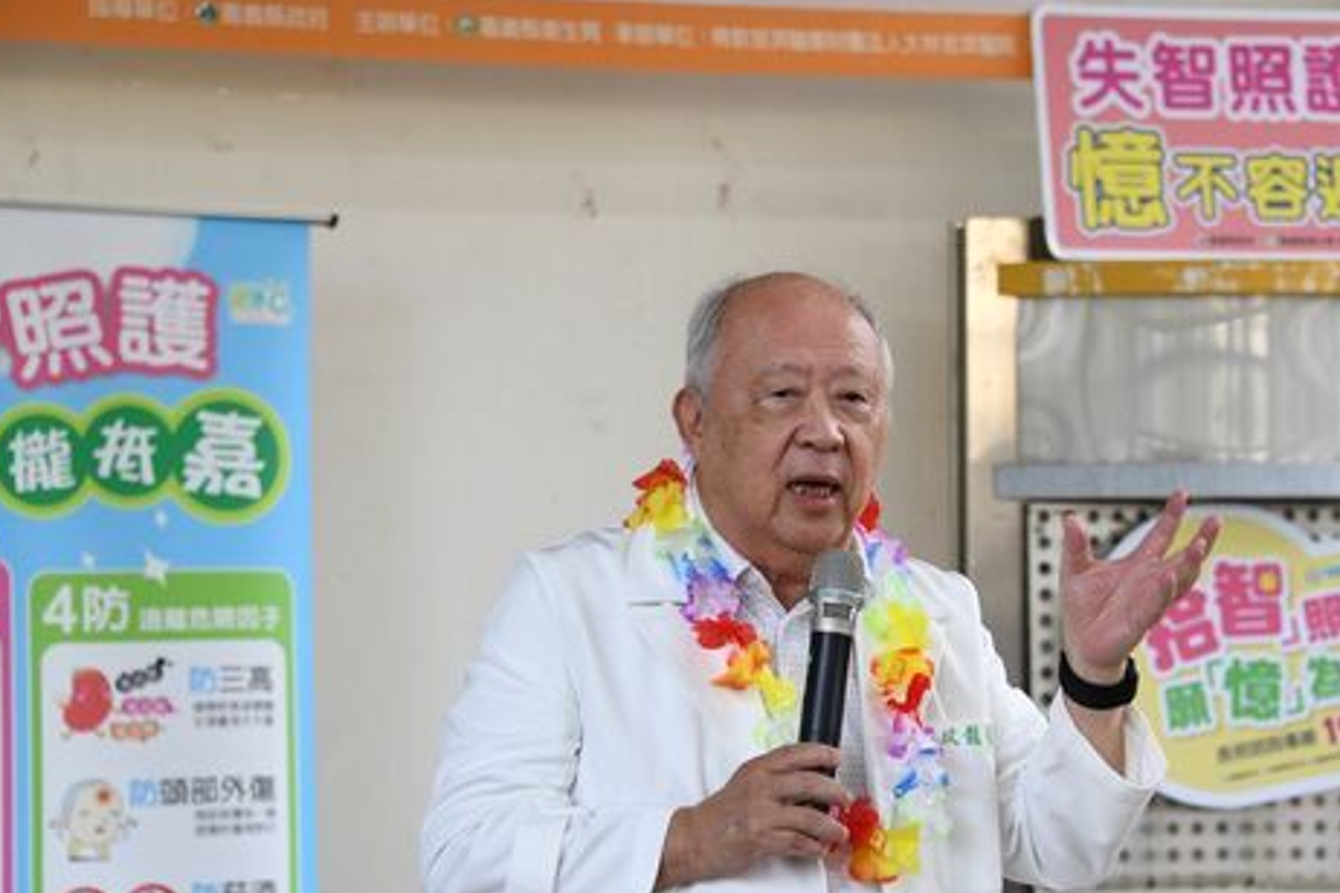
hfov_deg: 15.8
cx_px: 783
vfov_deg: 10.5
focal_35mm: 130
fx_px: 4839
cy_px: 481
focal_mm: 100
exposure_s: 1/200
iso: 1250
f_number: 5.6
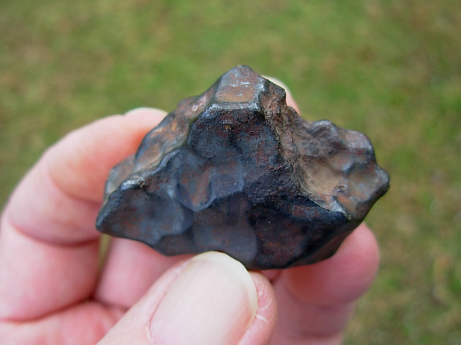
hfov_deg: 49.0
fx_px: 506
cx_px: 230
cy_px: 172
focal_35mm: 38
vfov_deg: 37.7
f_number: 2.9
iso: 50
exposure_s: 1/171
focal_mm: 6.3
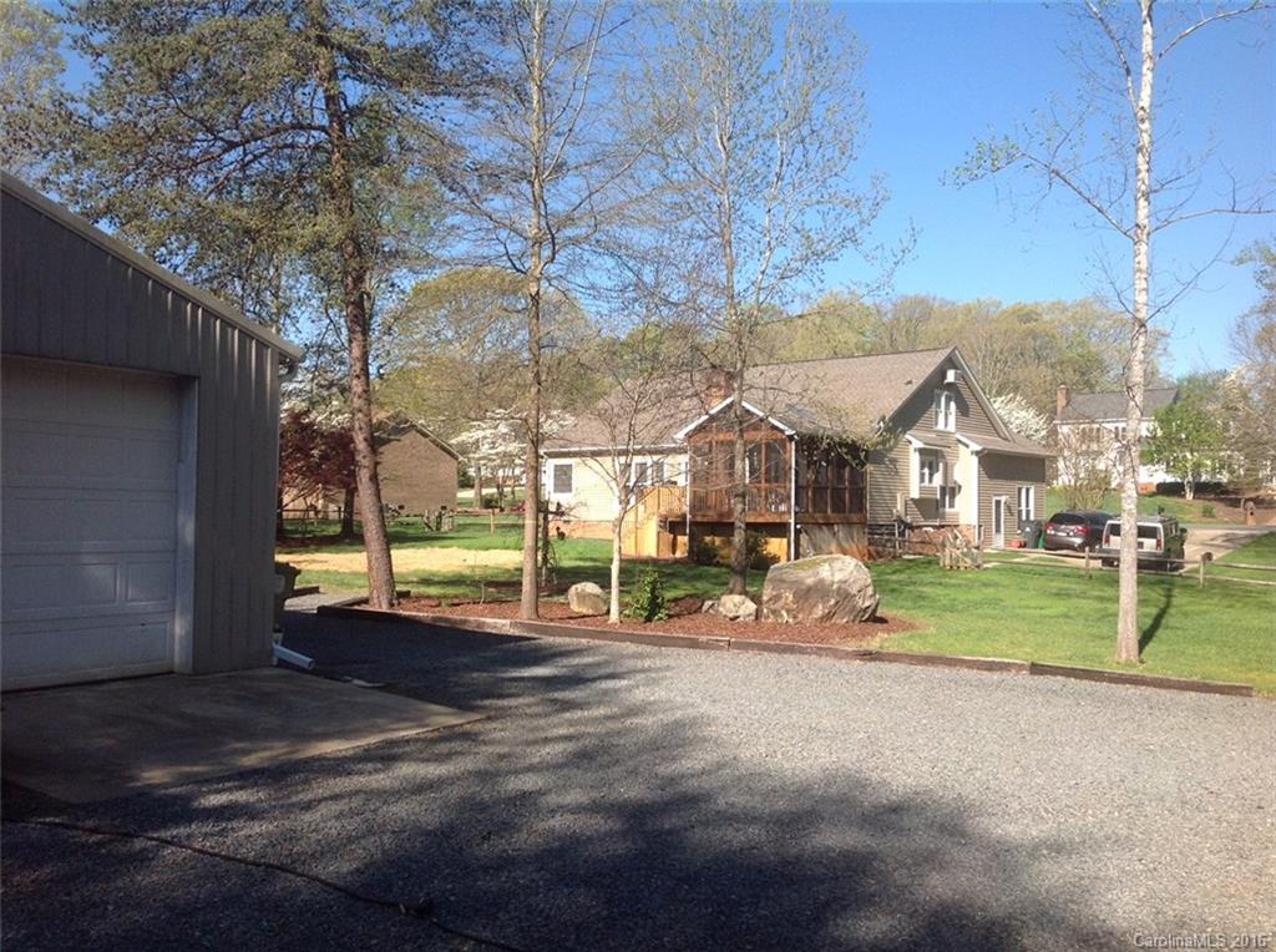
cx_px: 638
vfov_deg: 40.6
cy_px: 476
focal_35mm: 35
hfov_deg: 52.7
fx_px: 1288
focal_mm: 4.28
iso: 50
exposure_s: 1/1043
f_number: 2.4
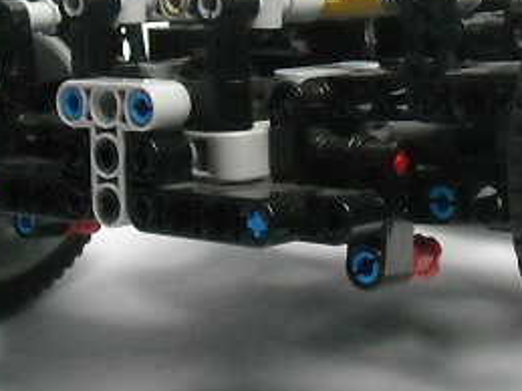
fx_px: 1628
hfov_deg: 17.9
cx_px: 494
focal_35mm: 108
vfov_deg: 13.6
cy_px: 91
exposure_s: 1/161
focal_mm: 5.7
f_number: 2.8
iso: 800
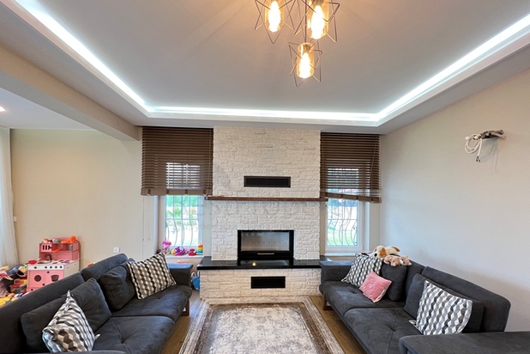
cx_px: 266
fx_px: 206
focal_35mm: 14
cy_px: 197
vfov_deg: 80.9
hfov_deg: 104.3
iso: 125
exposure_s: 1/50
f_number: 1.8
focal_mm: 1.57
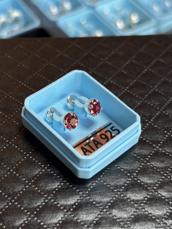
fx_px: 451
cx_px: 78
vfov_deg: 28.6
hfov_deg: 21.6
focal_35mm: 68
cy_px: 112
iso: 50
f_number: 1.6
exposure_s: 1/68
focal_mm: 5.96
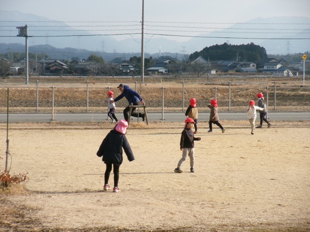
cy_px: 116
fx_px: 1271
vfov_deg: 10.4
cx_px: 155
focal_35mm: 142
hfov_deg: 13.9
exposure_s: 1/320
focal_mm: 25.5
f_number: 6.3
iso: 100
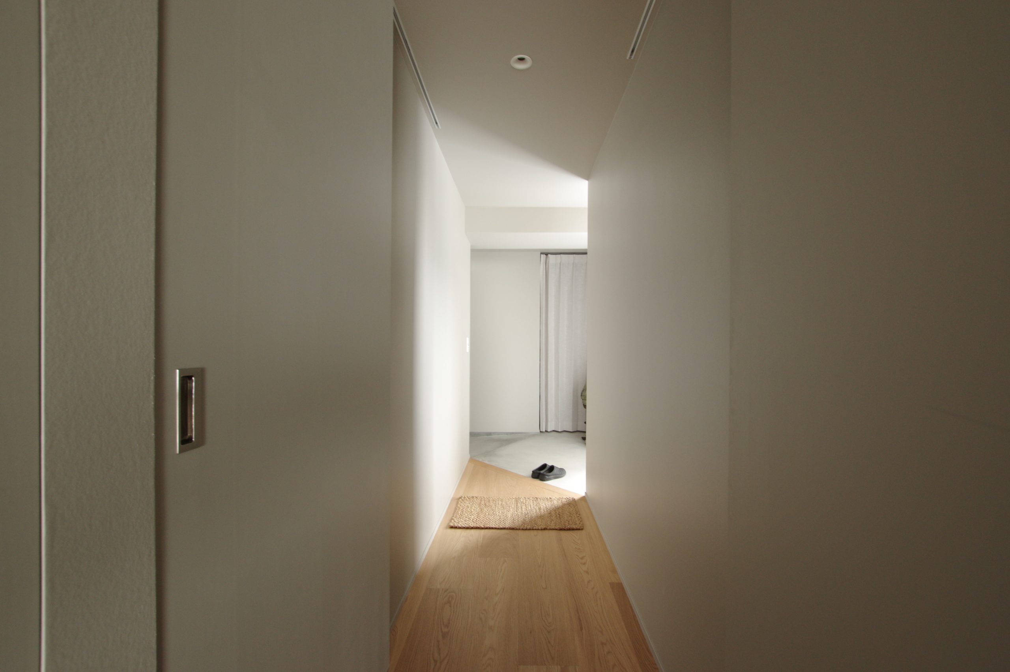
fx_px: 420
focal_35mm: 15
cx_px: 505
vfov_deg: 77.2
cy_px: 336
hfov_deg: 100.4
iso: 400
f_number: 9
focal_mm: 10
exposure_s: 10
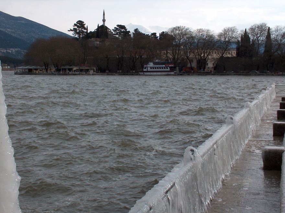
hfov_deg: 31.7
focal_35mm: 61
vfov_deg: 24.0
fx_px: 502
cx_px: 142
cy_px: 106
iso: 100
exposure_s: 1/145
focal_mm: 12.53
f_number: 11.6
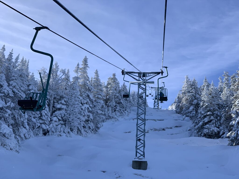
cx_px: 120
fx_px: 359
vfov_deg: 28.0
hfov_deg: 36.8
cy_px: 90
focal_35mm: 52
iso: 16
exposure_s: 1/1199
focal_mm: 6
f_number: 2.4
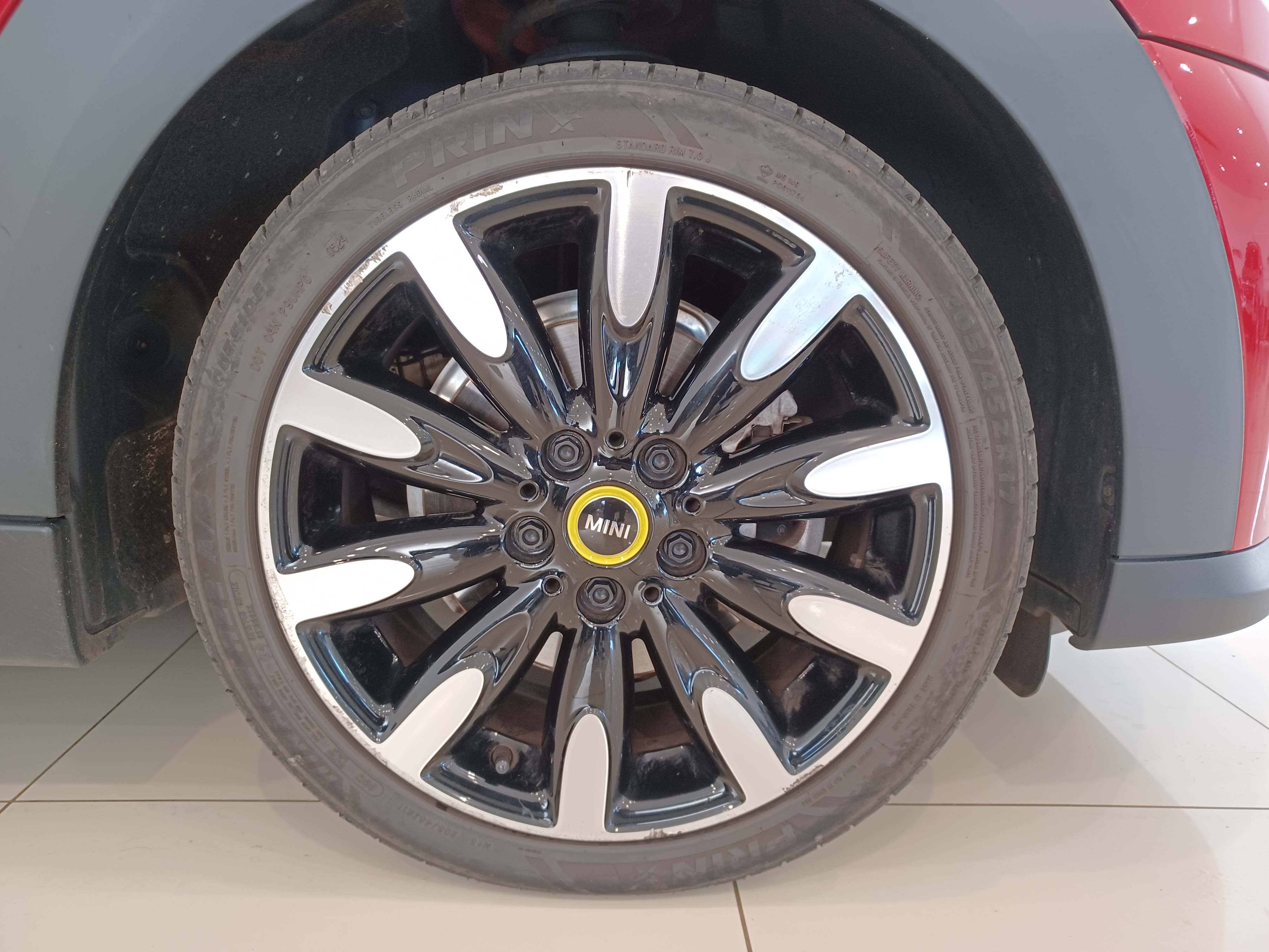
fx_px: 916
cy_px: 476
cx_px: 634
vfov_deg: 54.9
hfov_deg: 69.4
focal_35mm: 25
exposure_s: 1/30
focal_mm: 4.6
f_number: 1.8
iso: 250
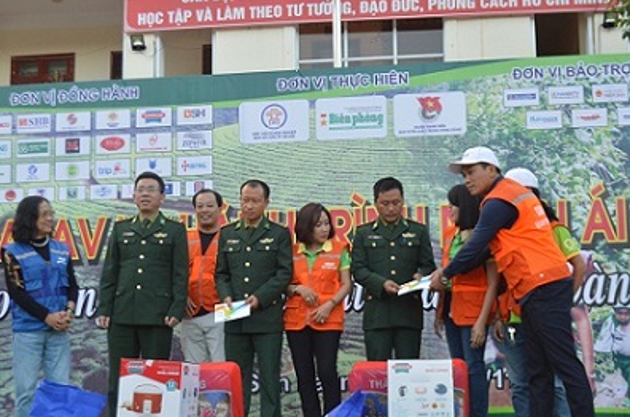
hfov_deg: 37.6
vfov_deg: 25.3
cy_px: 257
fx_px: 925
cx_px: 296
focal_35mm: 53
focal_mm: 28
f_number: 4.5
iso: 400
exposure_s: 1/125
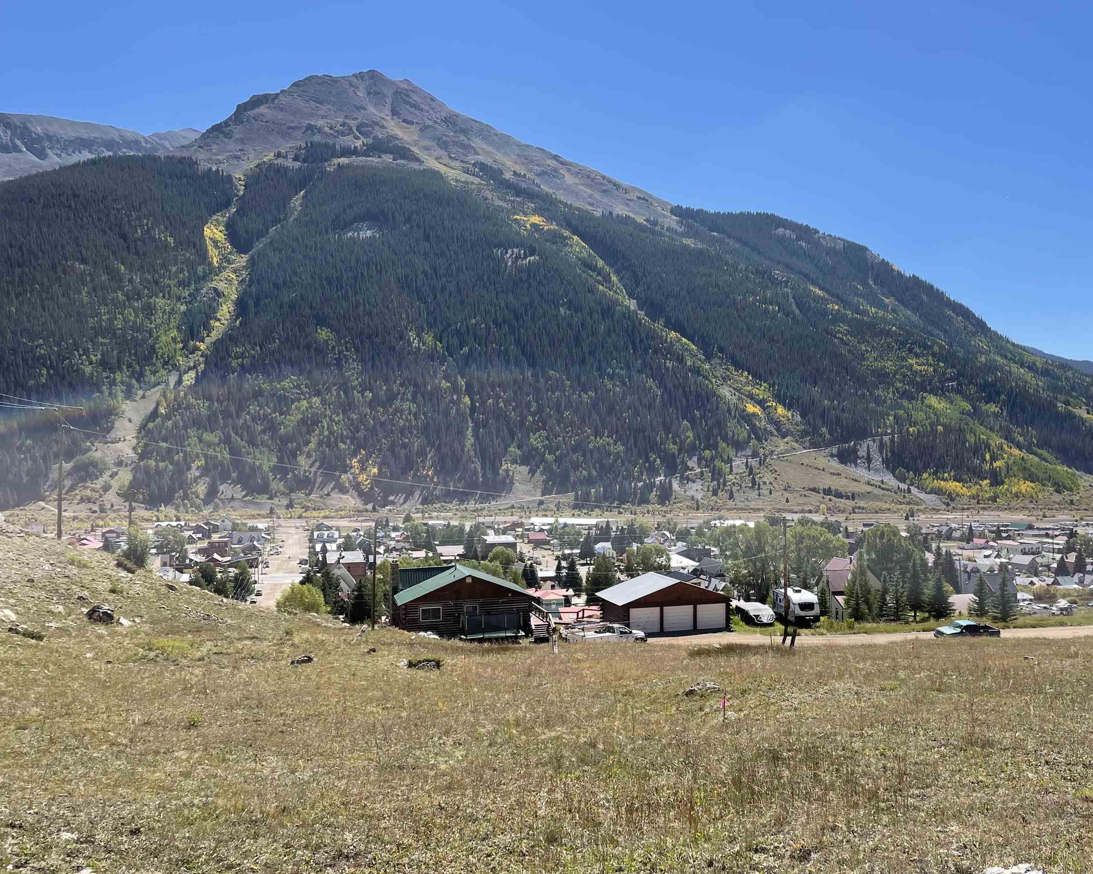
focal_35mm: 32
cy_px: 478
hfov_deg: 55.1
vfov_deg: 45.7
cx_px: 679
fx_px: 1035
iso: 32
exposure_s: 1/2618
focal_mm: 4.2
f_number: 1.6
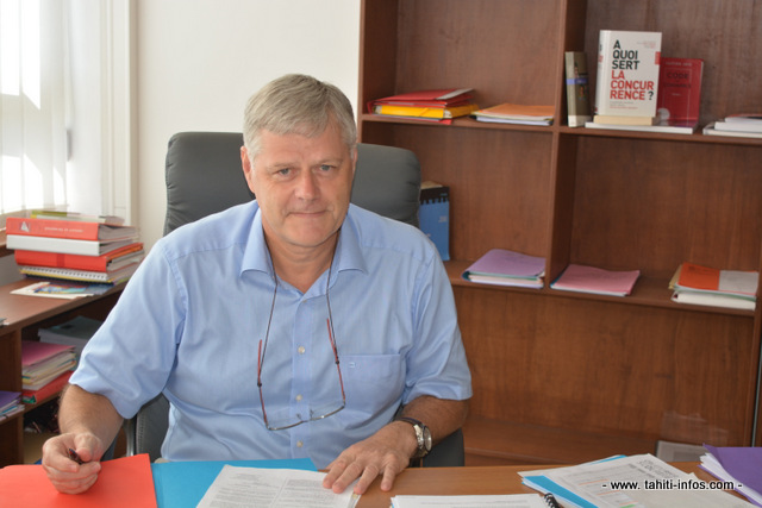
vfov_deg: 22.6
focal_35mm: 60
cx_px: 381
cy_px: 254
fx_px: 1270
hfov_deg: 33.4
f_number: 4.8
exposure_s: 1/125
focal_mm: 40
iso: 320
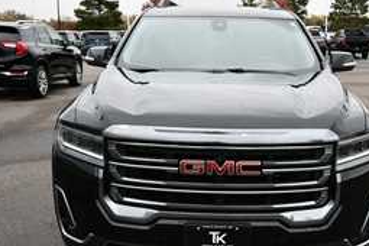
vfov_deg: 28.6
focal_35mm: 47
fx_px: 482
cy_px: 138
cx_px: 213
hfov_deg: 41.8
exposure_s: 1/250
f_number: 5.6
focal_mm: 20
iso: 560
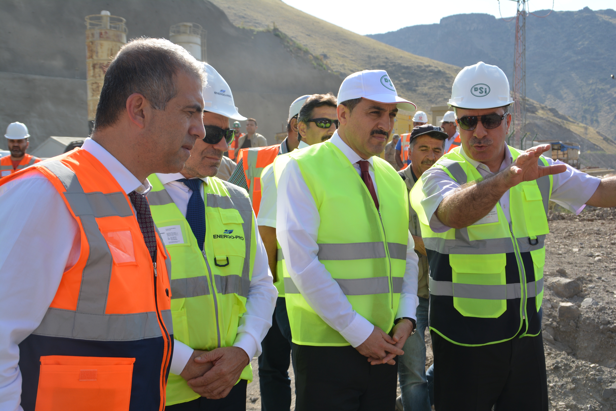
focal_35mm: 42
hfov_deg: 46.4
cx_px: 308
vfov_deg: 31.9
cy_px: 206
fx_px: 719
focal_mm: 28
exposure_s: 1/250
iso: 140
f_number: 8
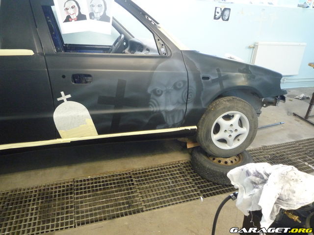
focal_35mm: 25
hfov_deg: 69.4
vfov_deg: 54.9
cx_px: 157
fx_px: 227
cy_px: 118
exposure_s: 1/15
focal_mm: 4.4
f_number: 2.8
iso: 400
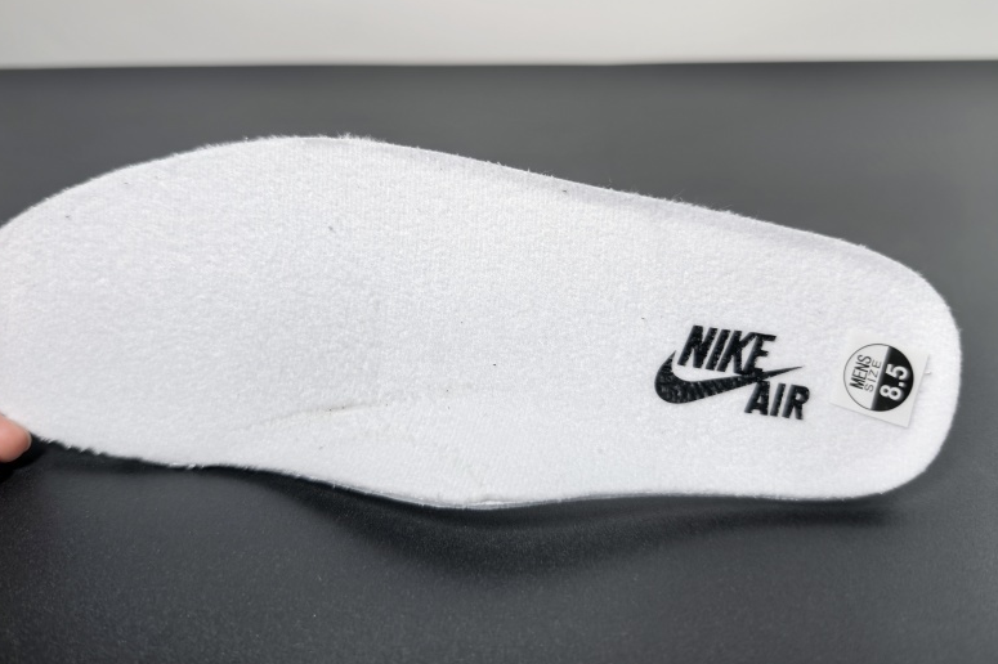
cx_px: 497
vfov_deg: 44.9
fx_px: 804
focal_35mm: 29
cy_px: 308
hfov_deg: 63.7
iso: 250
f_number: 1.4
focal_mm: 6.98
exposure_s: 1/1757
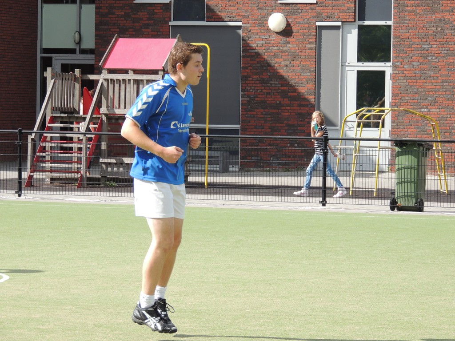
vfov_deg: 8.0
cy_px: 170
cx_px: 228
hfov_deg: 10.7
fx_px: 2432
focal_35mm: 185
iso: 180
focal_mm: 33
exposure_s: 1/500
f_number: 4.6
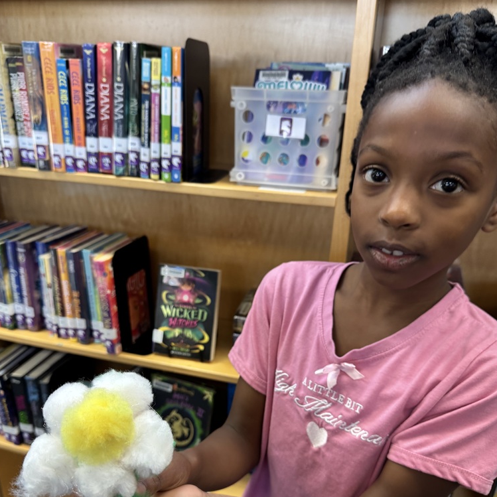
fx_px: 471
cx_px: 248
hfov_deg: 55.6
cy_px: 305
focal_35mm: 29
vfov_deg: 55.1
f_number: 1.78
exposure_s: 1/60
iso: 250
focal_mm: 6.76
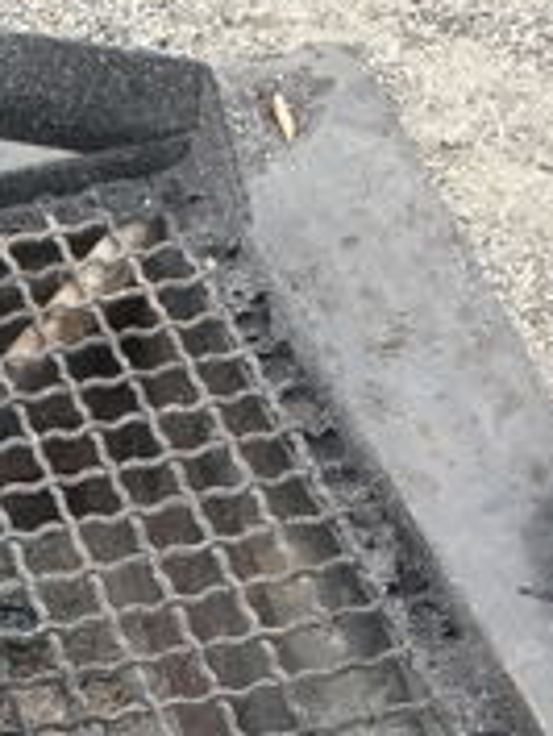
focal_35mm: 112
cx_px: -249
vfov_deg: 17.1
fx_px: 2383
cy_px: 769
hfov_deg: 12.6
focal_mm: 3.3
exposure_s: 1/399
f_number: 2.4
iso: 25
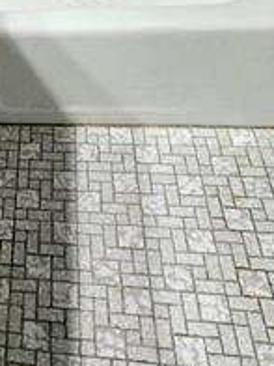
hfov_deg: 23.4
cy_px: -174
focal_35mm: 51
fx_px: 538
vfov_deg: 27.2
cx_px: -127
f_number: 1.9
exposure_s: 1/120
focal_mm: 2.2
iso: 160
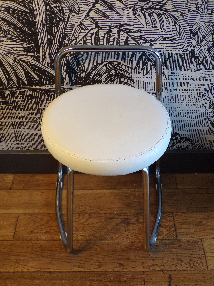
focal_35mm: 37
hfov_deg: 38.7
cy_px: 143
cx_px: 107
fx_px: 305
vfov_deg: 50.1
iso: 200
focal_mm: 6.6
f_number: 3.3
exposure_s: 1/20
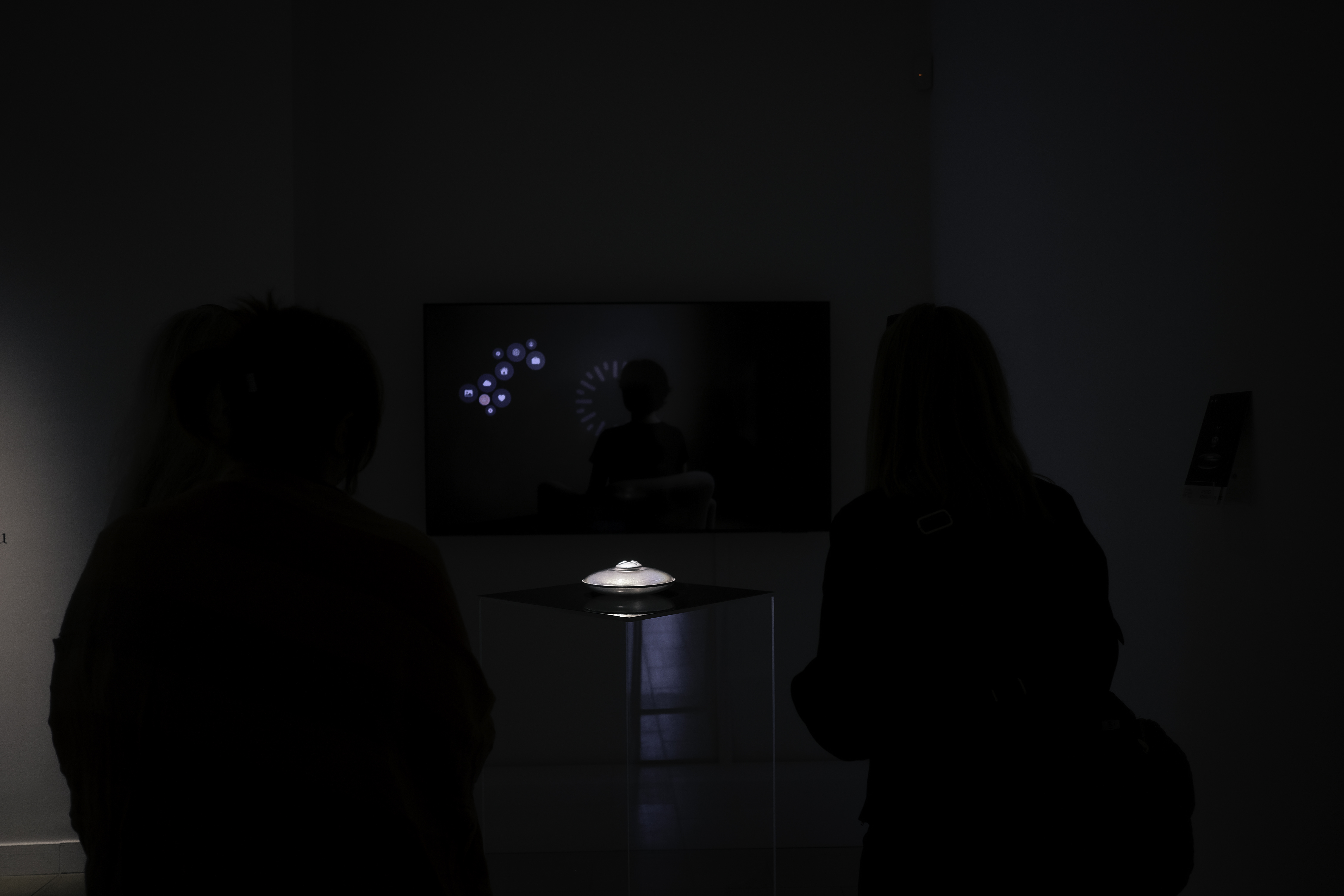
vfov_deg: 37.9
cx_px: 672
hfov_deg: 54.4
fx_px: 1307
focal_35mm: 35
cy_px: 448
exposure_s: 1/240
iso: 640
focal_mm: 23
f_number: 2
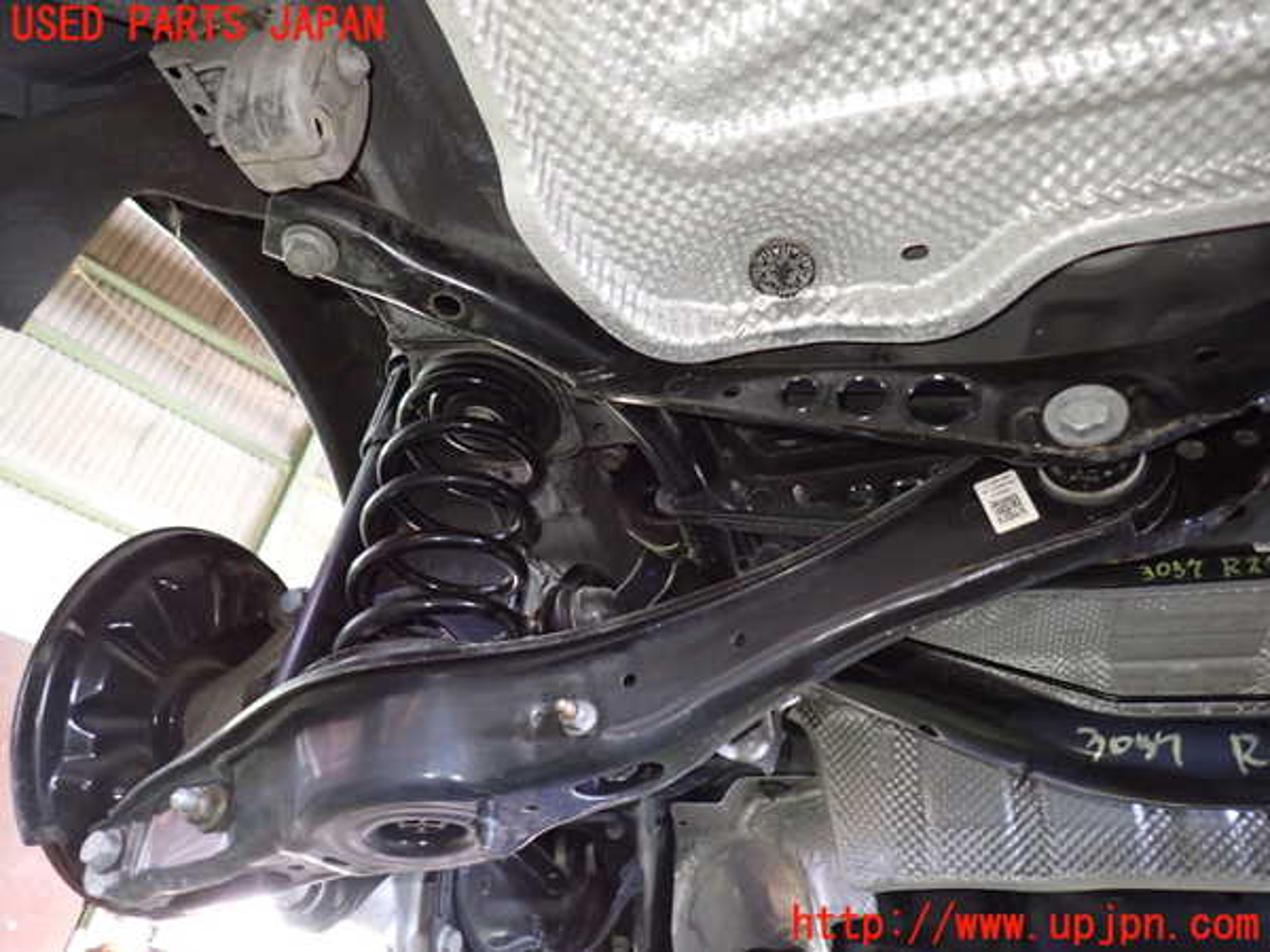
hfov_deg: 69.4
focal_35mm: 25
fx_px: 917
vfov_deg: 54.9
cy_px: 476
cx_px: 635
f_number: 2
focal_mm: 4.5
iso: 800
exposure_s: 1/25
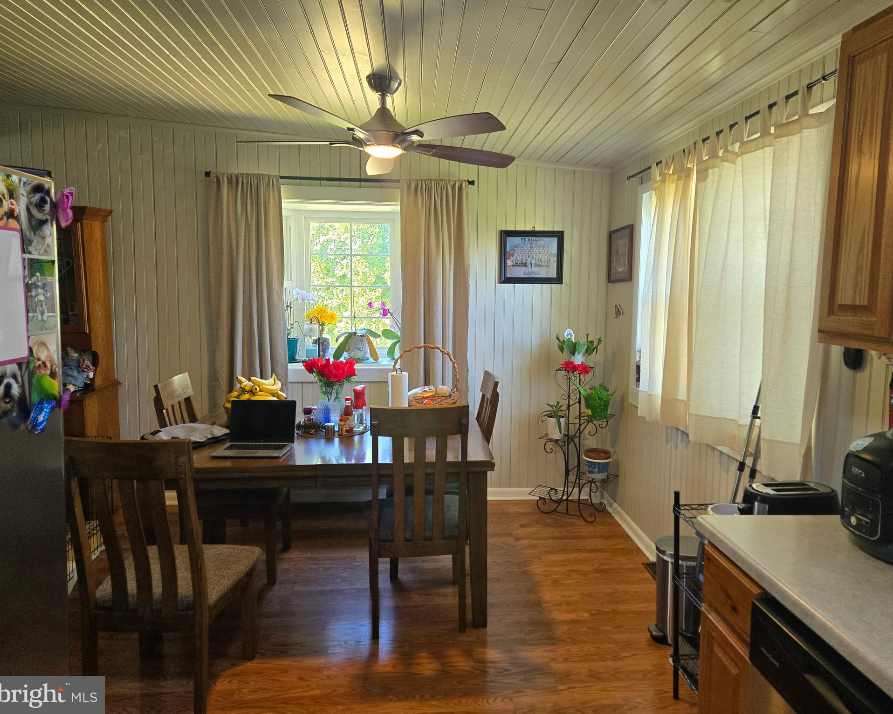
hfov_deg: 70.2
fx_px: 634
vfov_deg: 58.8
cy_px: 357
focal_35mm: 24
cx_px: 466
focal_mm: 5.4
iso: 250
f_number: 1.8
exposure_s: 1/120
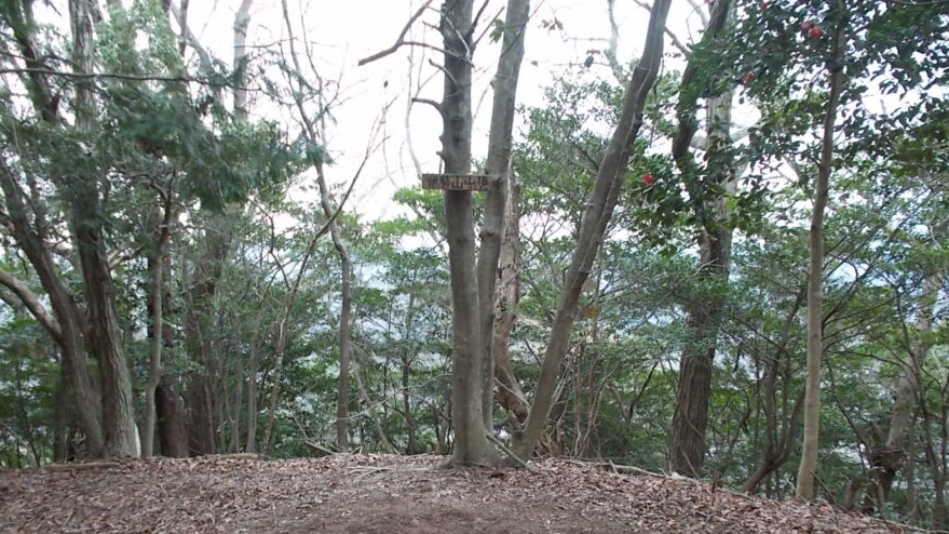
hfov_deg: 59.4
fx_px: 830
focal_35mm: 33
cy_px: 368
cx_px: 435
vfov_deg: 35.2
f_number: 3.2
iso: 80
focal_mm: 4.6
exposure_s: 1/60
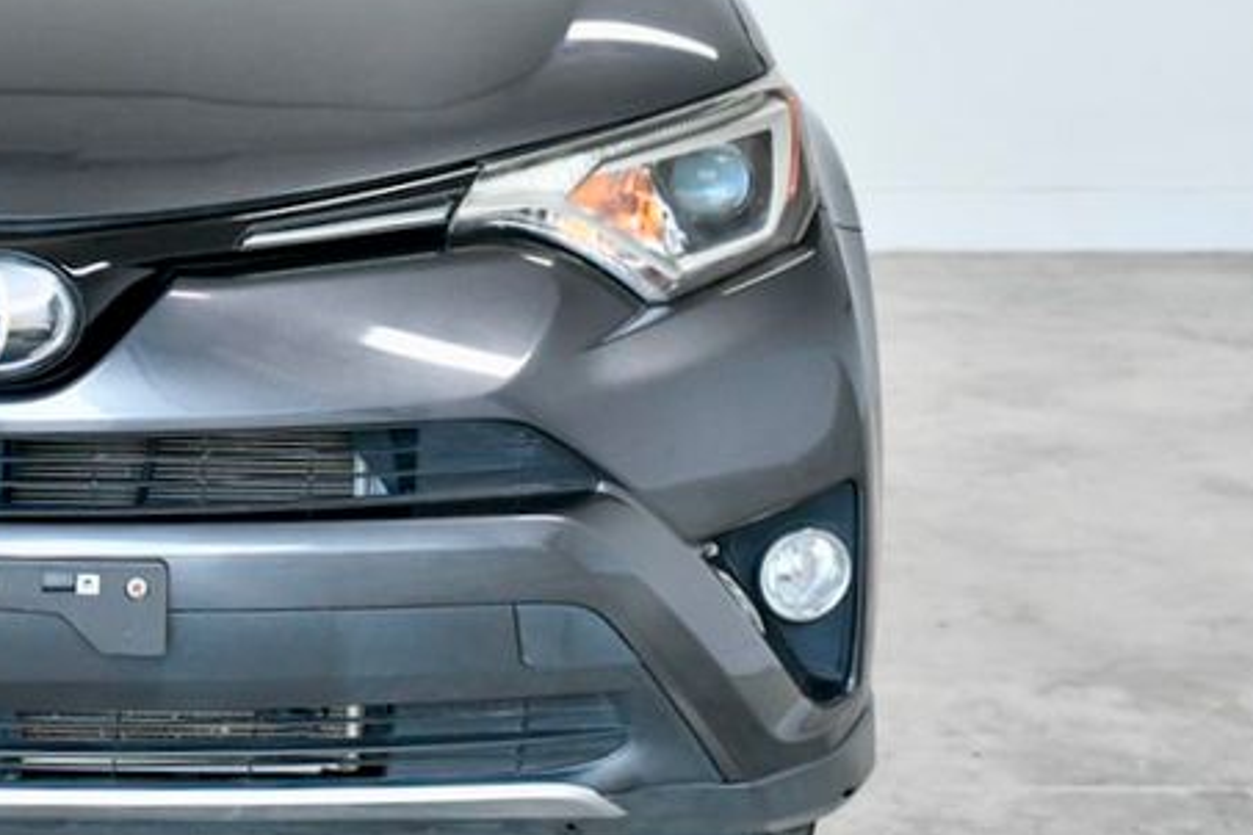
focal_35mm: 95
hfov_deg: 20.8
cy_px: 112
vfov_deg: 14.3
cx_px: 11
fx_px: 3306
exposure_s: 1/800
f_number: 4.5
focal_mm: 42
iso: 2500
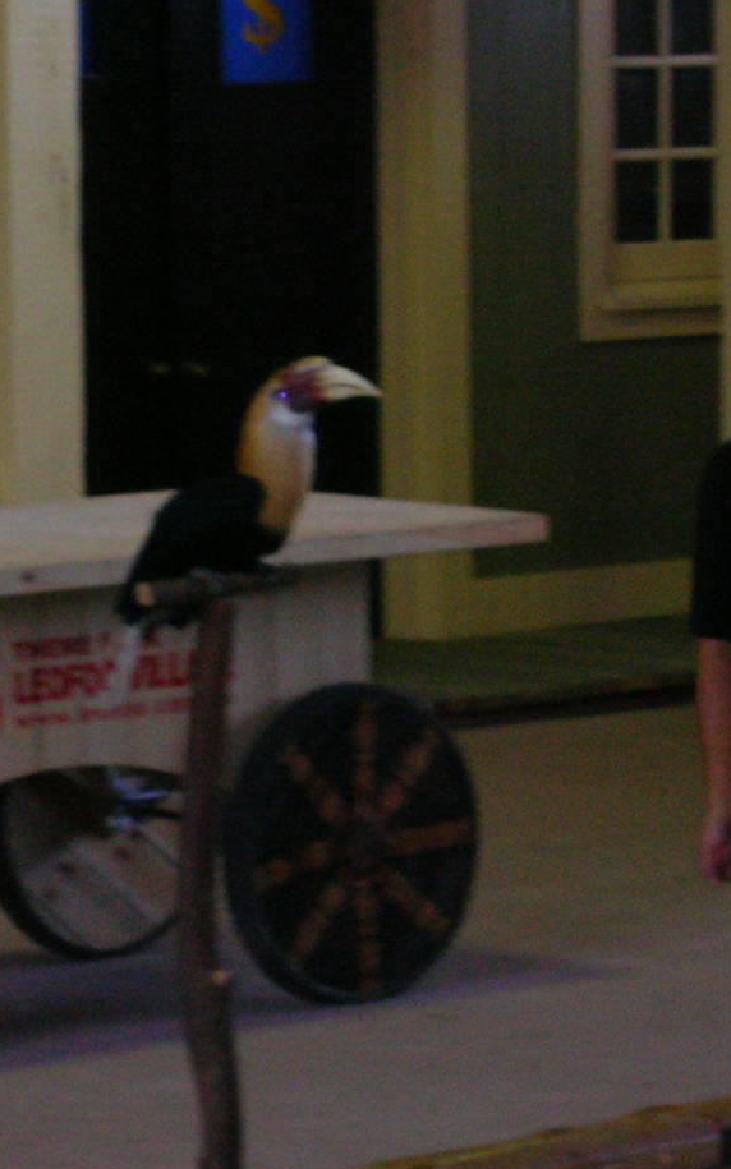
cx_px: 192
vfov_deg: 11.1
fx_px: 6024
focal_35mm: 189
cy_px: 632
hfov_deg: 6.9
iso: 200
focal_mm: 17.1
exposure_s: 1/60.1
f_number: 4.9
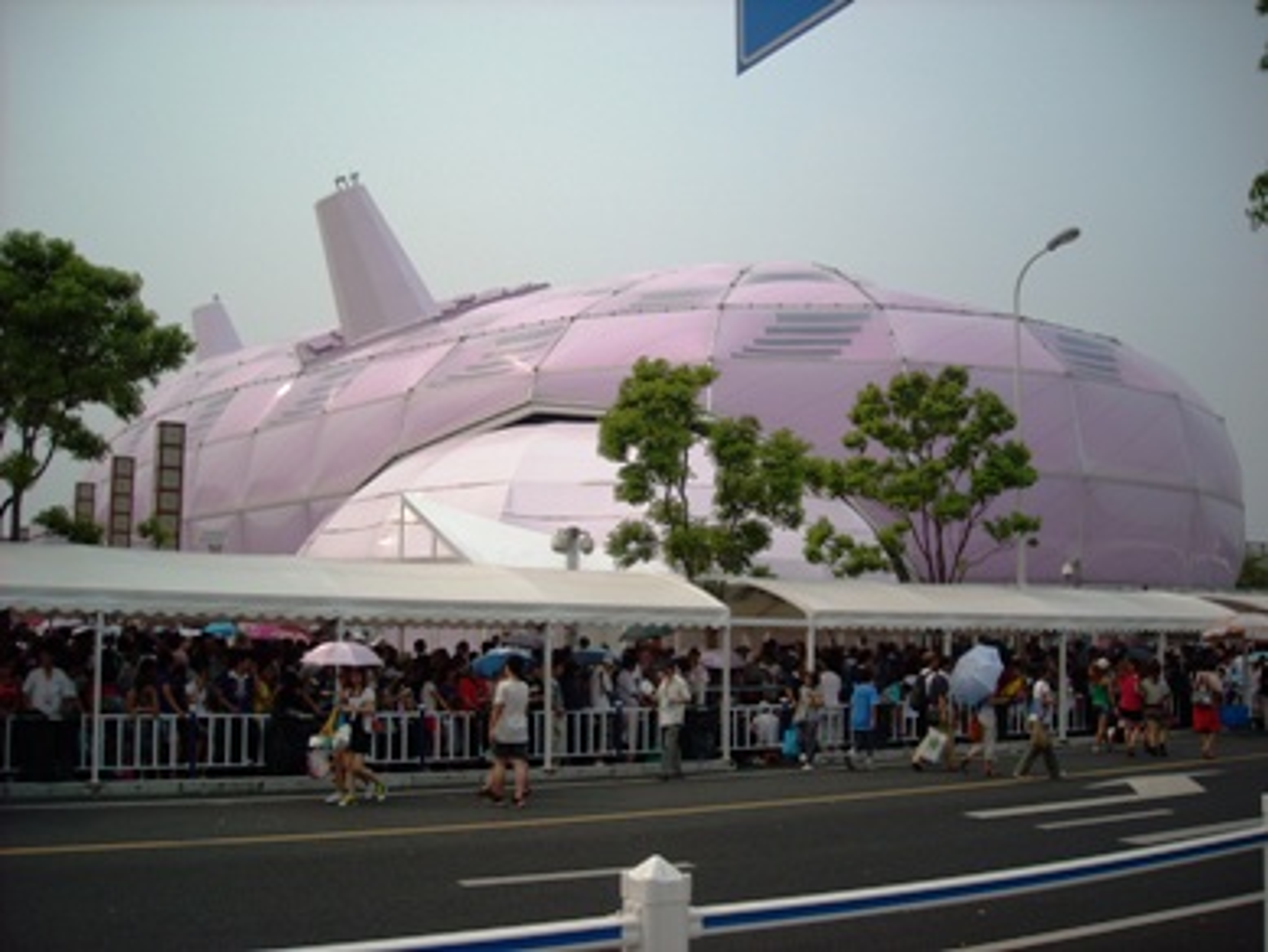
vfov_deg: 40.7
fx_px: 1282
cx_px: 634
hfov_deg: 52.6
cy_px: 476
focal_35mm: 35
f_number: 5.6
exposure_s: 1/544
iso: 64
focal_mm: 5.7
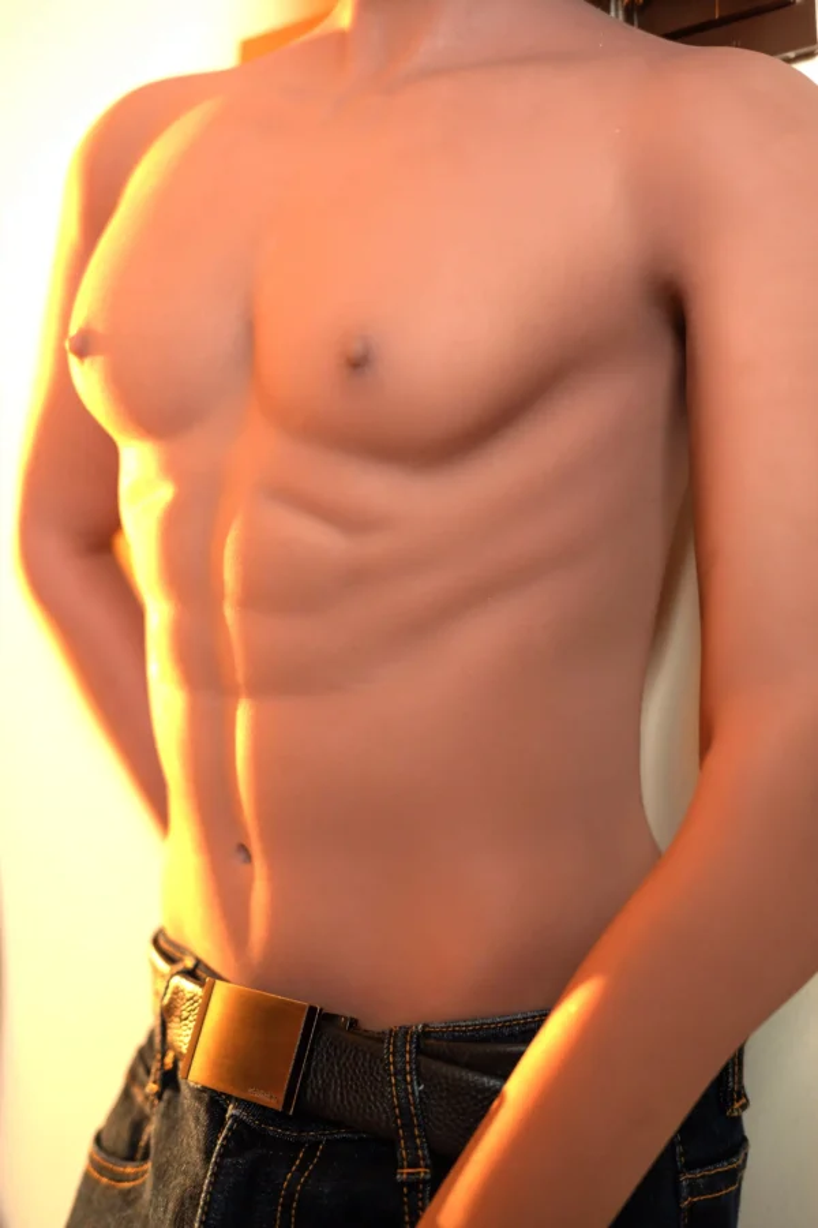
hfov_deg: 33.4
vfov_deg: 48.5
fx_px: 1363
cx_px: 409
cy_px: 614
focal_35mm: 40
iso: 200
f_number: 2.5
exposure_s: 1/50
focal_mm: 40
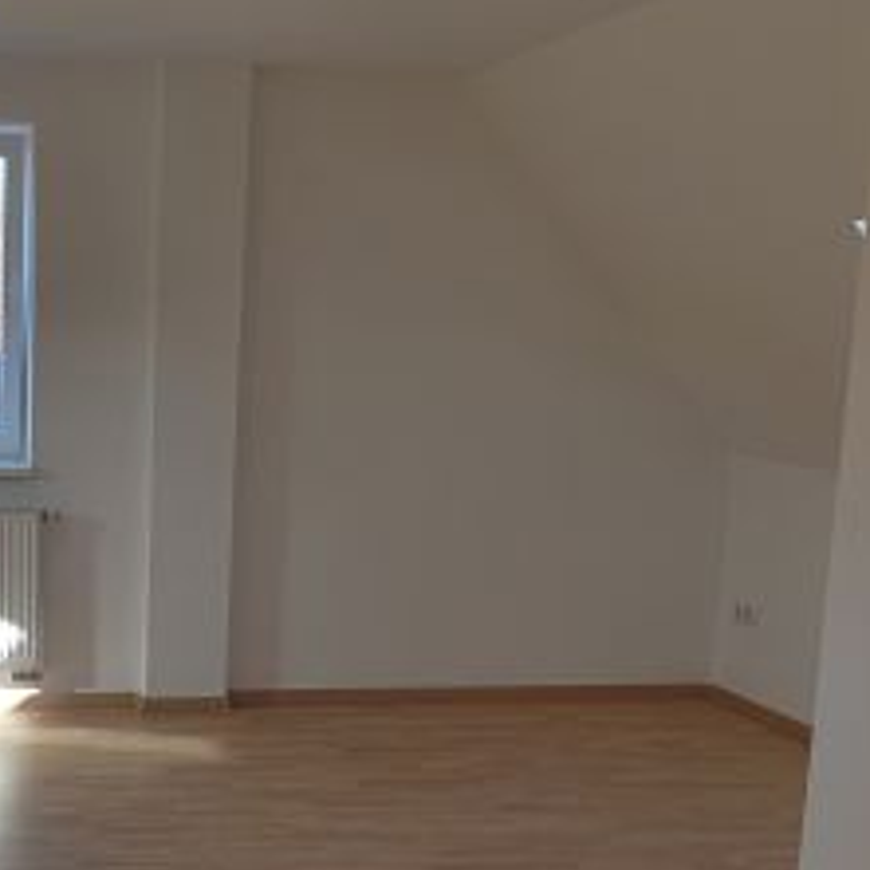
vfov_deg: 32.5
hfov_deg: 31.5
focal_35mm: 52
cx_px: 114
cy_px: 577
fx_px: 1479
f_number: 2.4
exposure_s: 1/145
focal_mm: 4.3
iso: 50
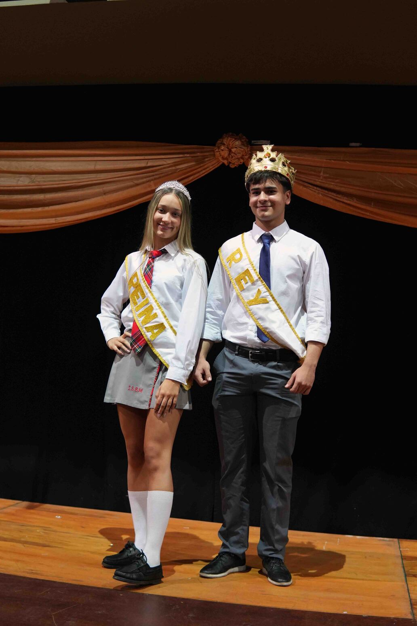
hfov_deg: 29.9
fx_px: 782
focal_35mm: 45
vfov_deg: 43.6
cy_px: 313
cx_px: 208
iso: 1600
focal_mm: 30
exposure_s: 1/160
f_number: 2.8
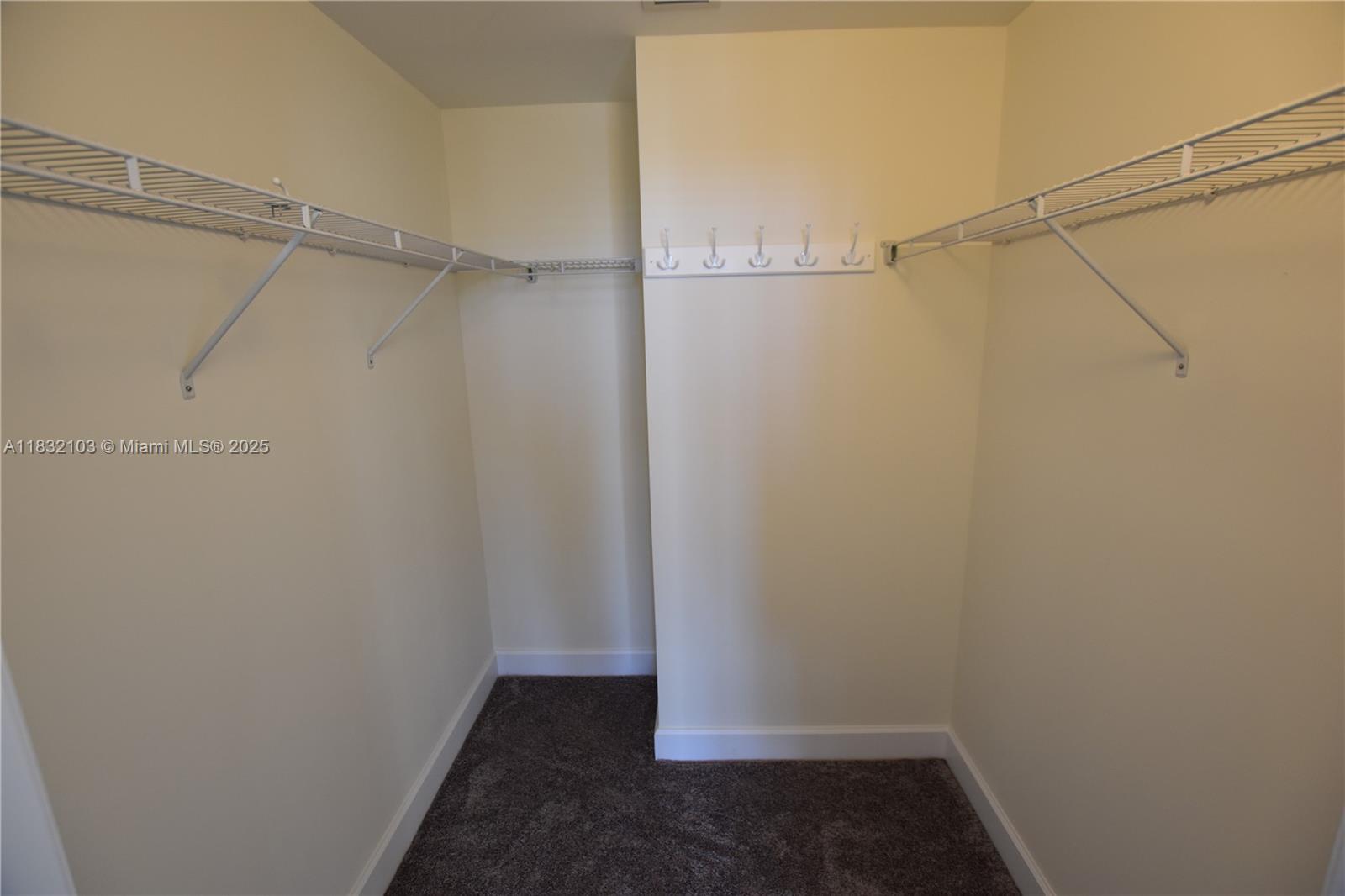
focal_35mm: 15
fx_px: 560
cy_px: 448
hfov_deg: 100.4
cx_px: 672
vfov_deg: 77.3
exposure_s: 1/60
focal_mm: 10
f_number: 4
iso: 400
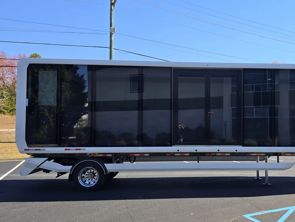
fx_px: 264
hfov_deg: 57.2
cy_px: 119
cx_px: 194
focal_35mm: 31
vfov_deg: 45.4
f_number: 1.7
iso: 12
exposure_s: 1/456
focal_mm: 6.3
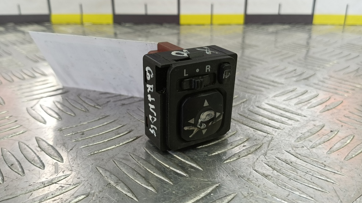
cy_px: 99
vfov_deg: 44.4
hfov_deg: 71.9
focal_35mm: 26
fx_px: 250
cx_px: 182
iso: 107
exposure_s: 1/50
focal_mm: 4.11
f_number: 1.6
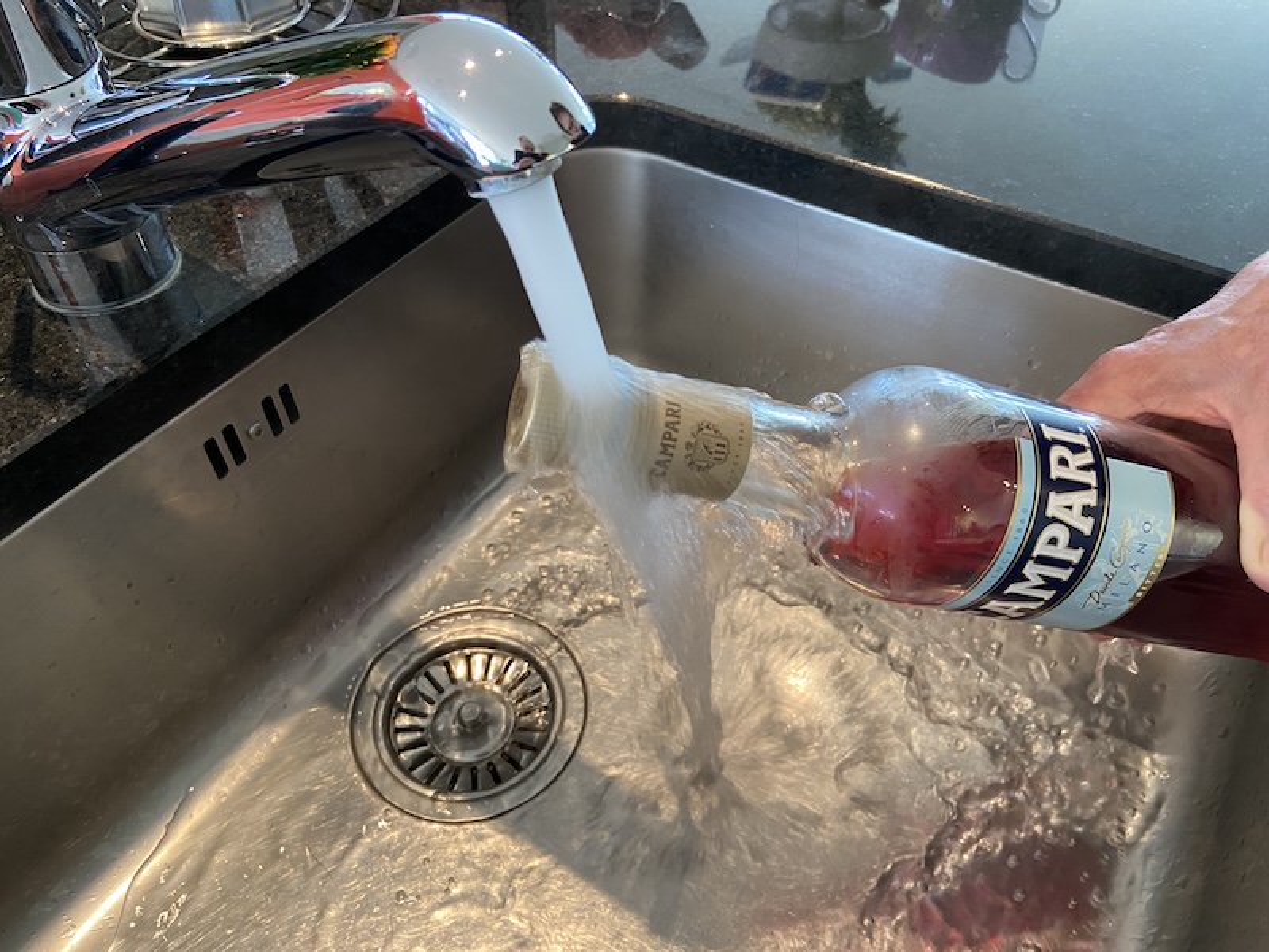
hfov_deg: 67.3
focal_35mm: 26
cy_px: 476
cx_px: 634
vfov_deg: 53.1
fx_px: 953
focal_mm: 4.25
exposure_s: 1/50
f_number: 1.8
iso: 250
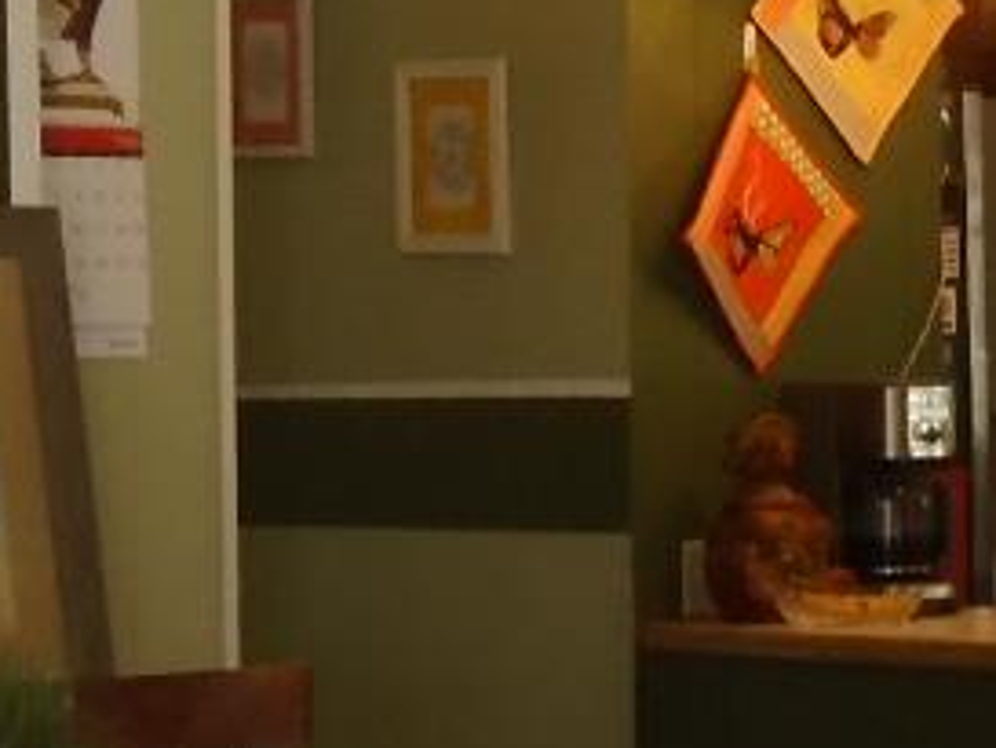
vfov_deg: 10.4
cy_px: 578
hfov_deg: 13.8
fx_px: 4116
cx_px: 715
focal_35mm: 143
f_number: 3.2
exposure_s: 1/30
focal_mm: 4.6
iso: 200
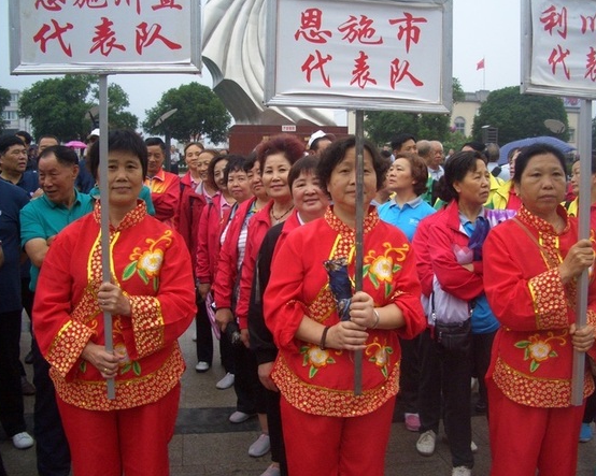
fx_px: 653
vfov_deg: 40.1
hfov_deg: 49.1
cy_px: 237
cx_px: 307
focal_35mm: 37
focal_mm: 5.8
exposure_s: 1/200
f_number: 2.6
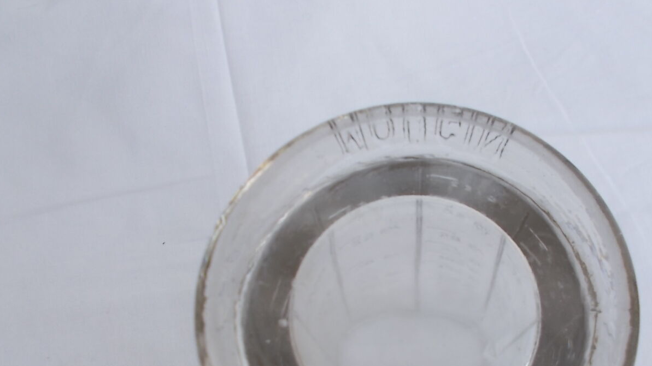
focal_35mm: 38
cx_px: 407
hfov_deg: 52.2
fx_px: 657
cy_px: 299
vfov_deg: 30.3
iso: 80
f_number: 3.2
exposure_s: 1/125
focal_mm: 4.6
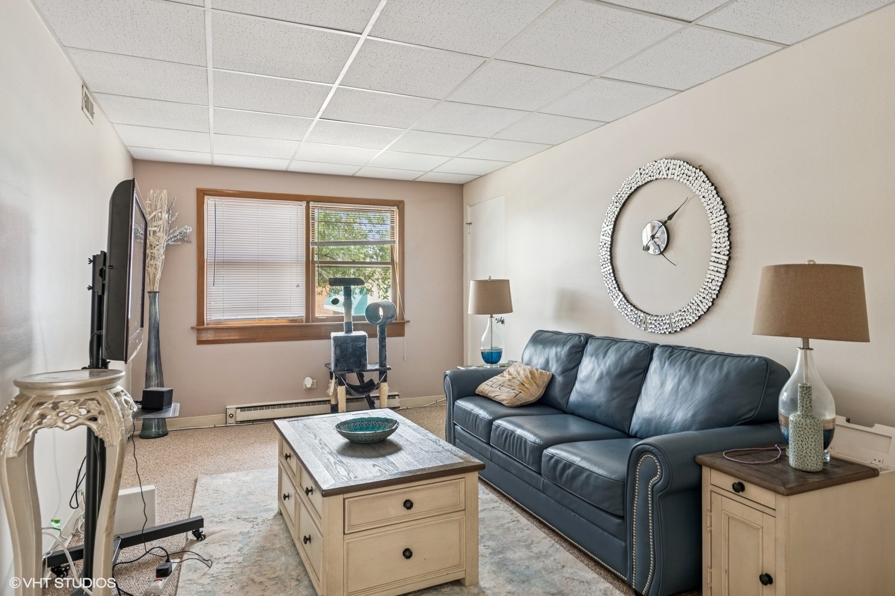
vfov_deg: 57.2
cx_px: 448
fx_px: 547
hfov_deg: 78.6
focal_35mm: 22
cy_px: 298
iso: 250
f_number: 8
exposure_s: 1/6
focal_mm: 22
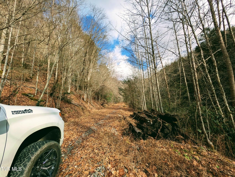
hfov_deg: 110.5
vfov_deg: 94.6
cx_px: 118
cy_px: 88
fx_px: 82
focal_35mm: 12
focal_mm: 2.23
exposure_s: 1/1190
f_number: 1.95
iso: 42
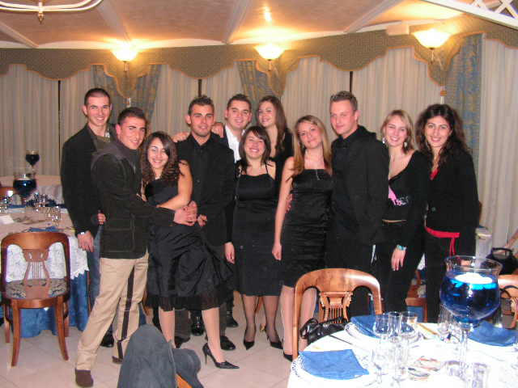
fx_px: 539
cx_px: 259
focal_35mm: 36
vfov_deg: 39.7
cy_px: 194
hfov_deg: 51.4
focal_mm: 6
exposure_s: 1/40
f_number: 3.2
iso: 200
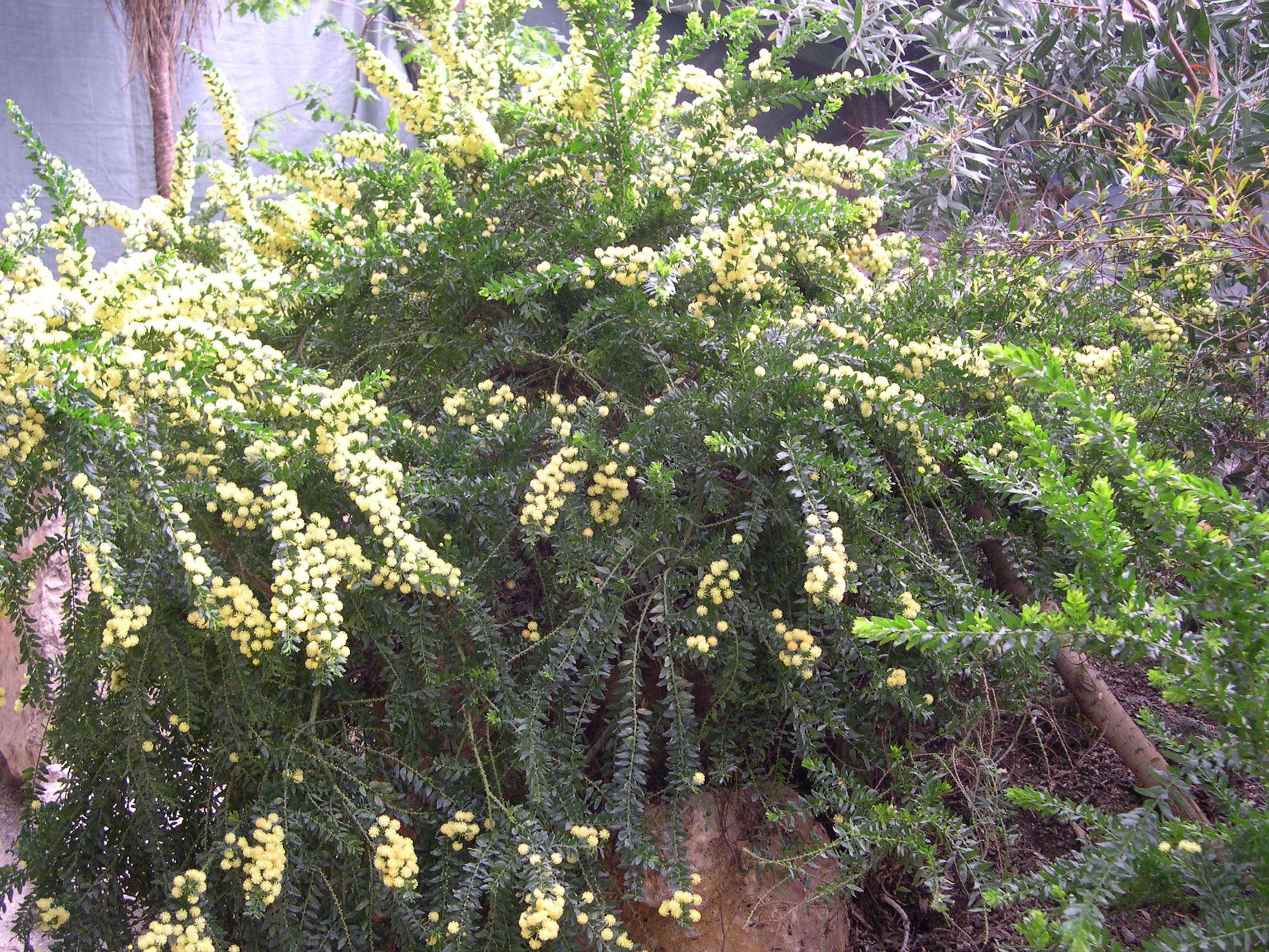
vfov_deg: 37.7
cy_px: 476
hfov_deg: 49.0
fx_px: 1393
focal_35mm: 38
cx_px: 634
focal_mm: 8
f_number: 2.8
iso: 100
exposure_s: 1/53
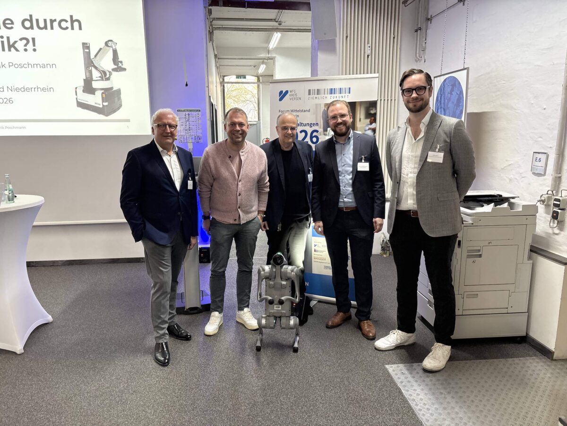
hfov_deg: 67.3
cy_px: 213
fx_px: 426
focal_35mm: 26
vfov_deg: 53.1
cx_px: 284
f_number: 1.6
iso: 250
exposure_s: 1/50
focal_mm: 5.96
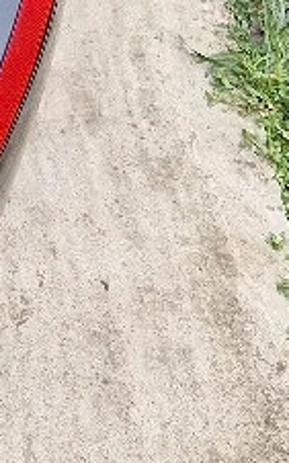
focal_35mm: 108
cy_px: 164
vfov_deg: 19.2
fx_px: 1363
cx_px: -346
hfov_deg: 10.7
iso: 50
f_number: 1.8
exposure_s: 1/182
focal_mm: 5.4
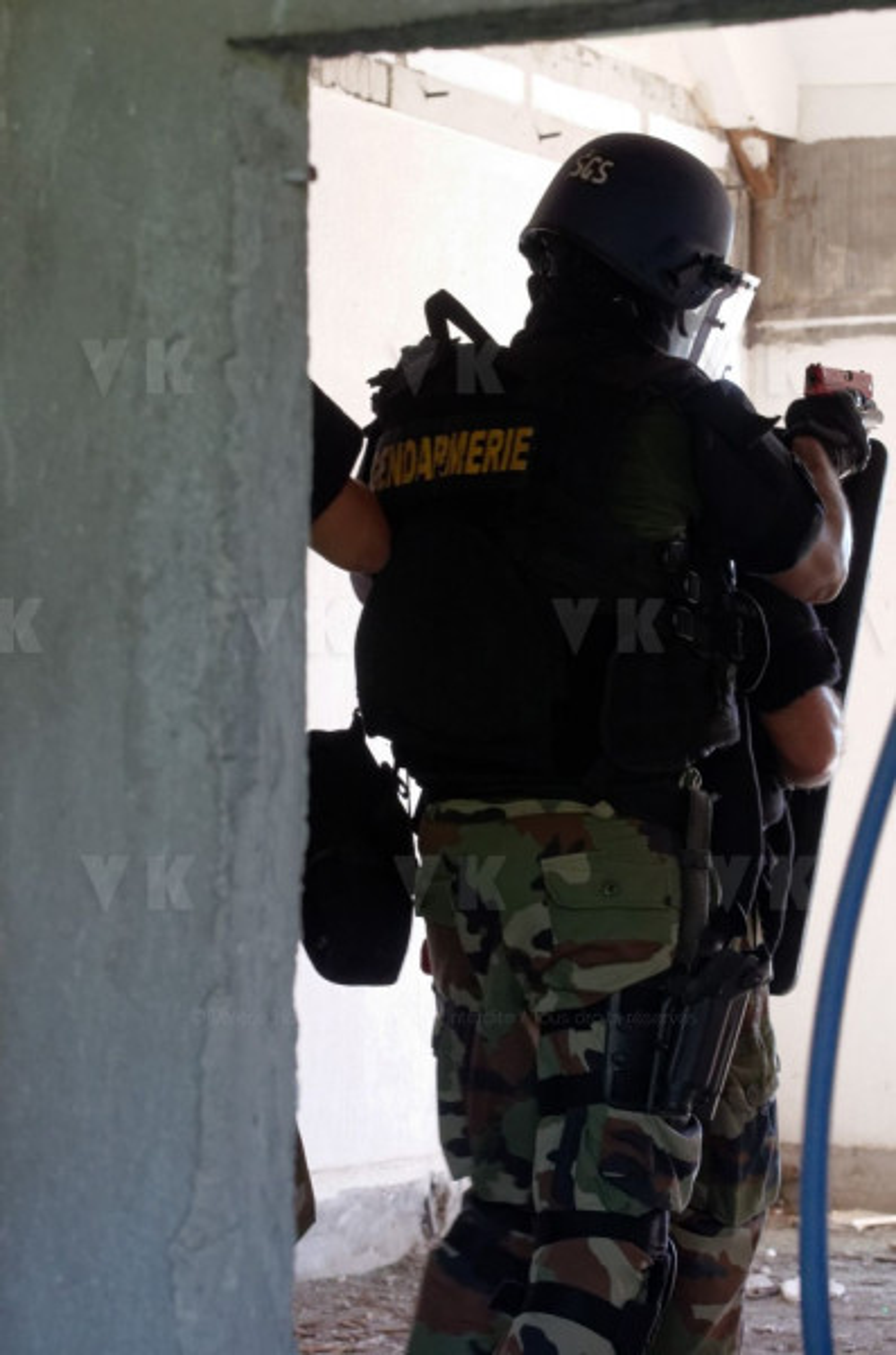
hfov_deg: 13.0
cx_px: 448
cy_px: 678
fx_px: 3940
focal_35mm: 105
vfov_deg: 19.5
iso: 2000
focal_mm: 70
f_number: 7.1
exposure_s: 1/80
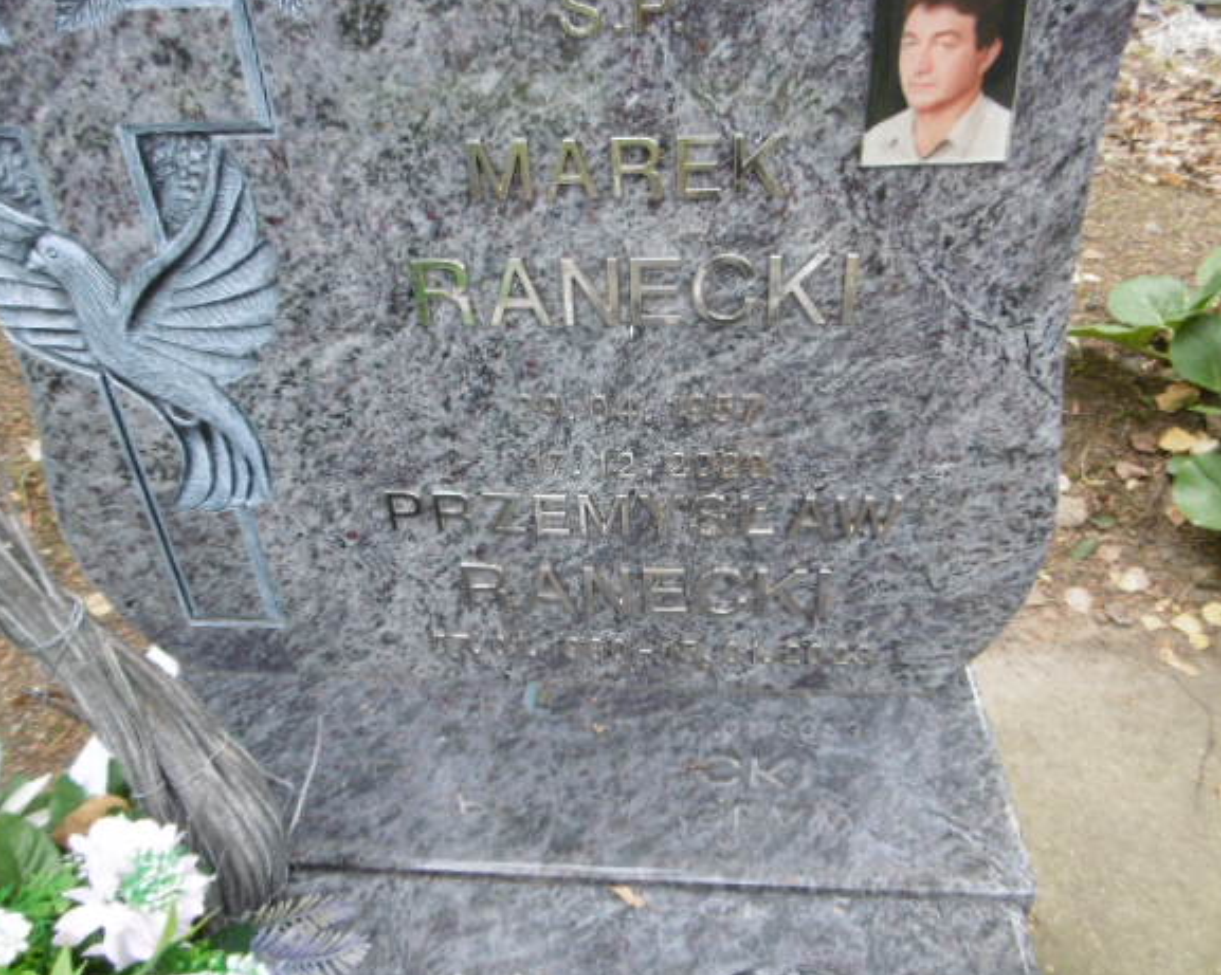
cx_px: 631
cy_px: 478
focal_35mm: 26
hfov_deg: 66.0
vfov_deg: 54.9
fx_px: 939
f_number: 3.1
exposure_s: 1/60
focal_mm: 4.3
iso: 250
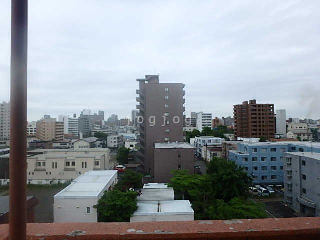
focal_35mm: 21
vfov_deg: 63.4
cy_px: 120
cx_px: 160
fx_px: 194
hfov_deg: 79.0
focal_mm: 3.7
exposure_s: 1/500
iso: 125
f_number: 3.5
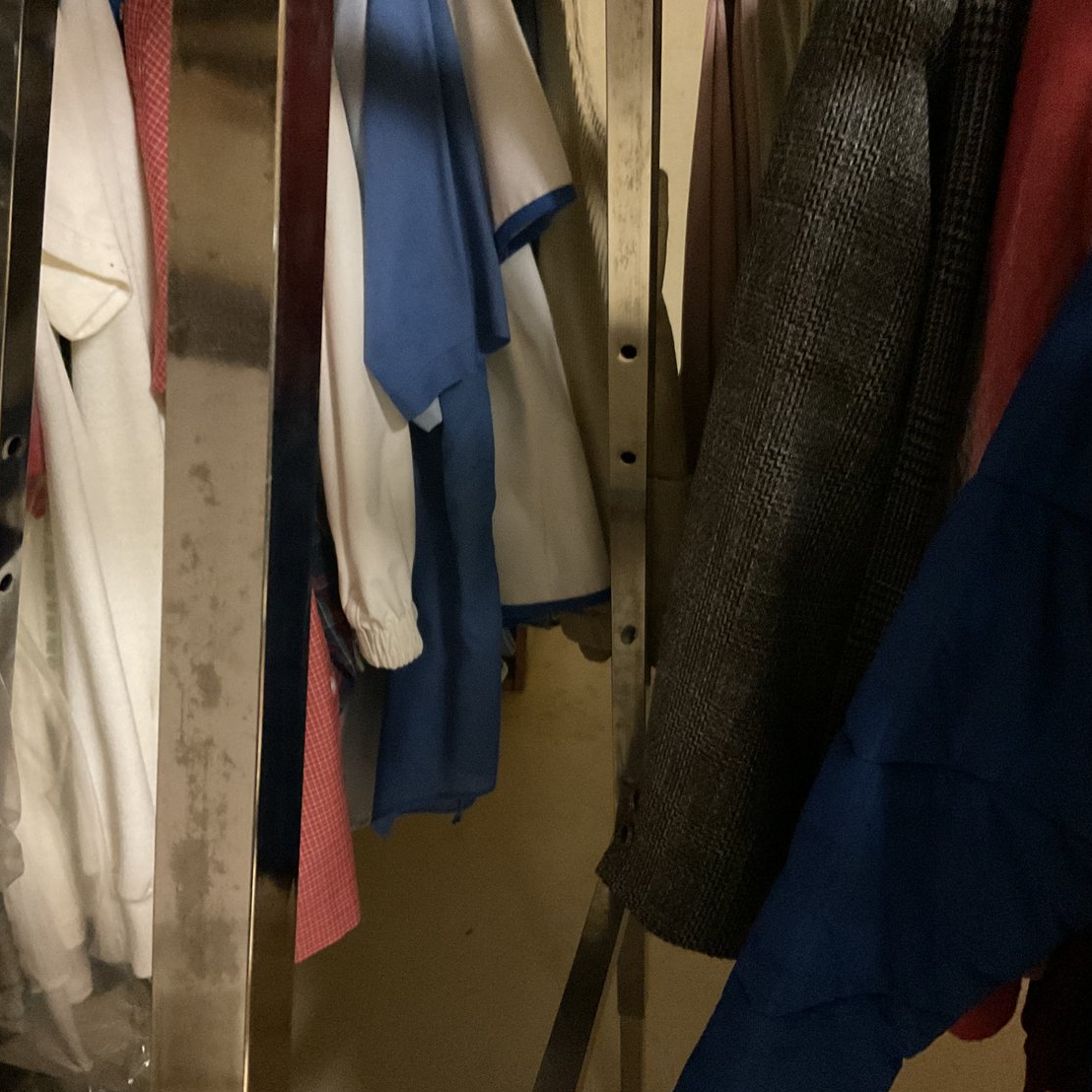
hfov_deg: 47.1
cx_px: 477
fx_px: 1249
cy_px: 536
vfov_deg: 47.2
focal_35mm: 35
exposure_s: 1/24
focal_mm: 3
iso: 640
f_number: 1.8
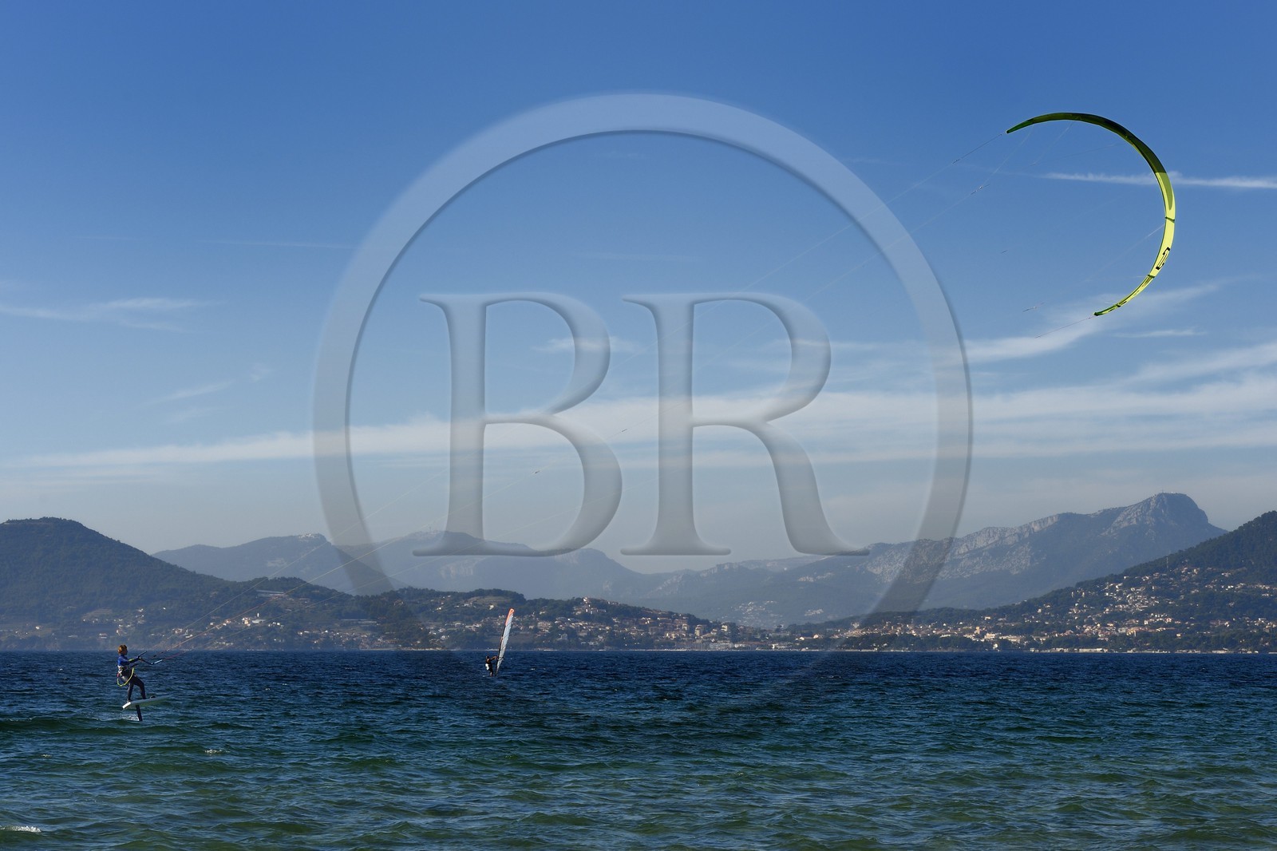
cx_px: 638
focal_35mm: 92
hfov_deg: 22.1
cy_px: 426
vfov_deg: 14.9
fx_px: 3263
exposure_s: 1/500
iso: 200
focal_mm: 92
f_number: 10
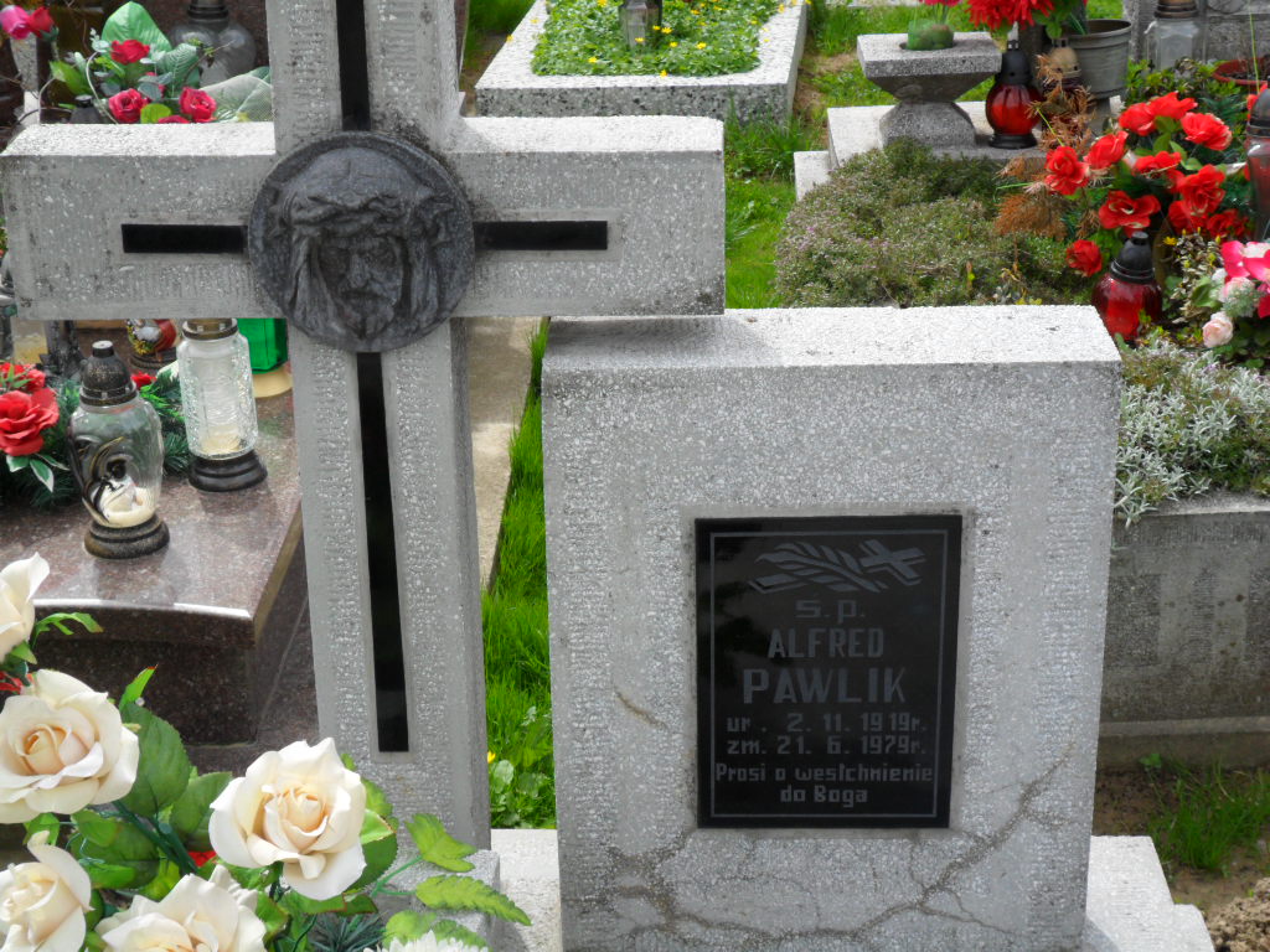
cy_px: 476
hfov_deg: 30.7
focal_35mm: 63
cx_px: 635
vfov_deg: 23.3
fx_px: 2311
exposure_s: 1/250
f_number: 5.6
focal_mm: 11.2
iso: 100
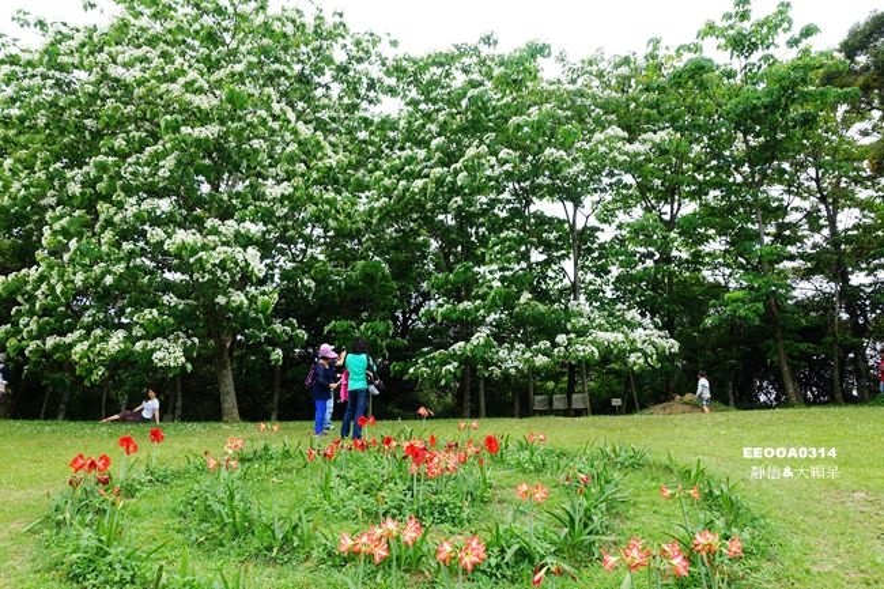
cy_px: 294
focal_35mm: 24
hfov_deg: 73.8
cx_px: 442
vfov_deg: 53.1
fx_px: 589
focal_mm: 8.8
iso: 125
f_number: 5.6
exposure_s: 1/100
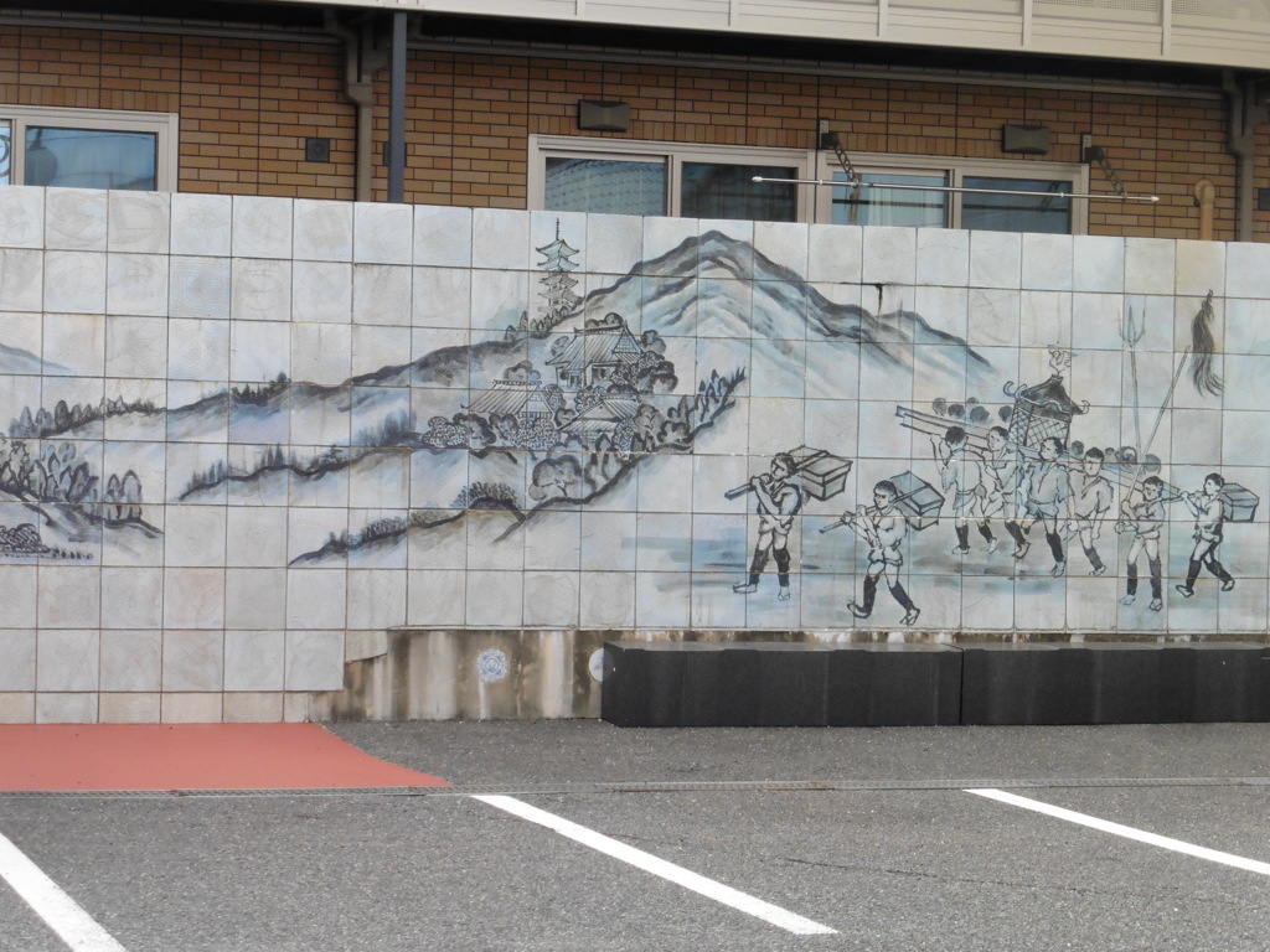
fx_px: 3302
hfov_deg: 21.8
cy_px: 476
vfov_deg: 16.4
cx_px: 635
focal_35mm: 90
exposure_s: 1/60
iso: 400
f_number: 5.2
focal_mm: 16.1
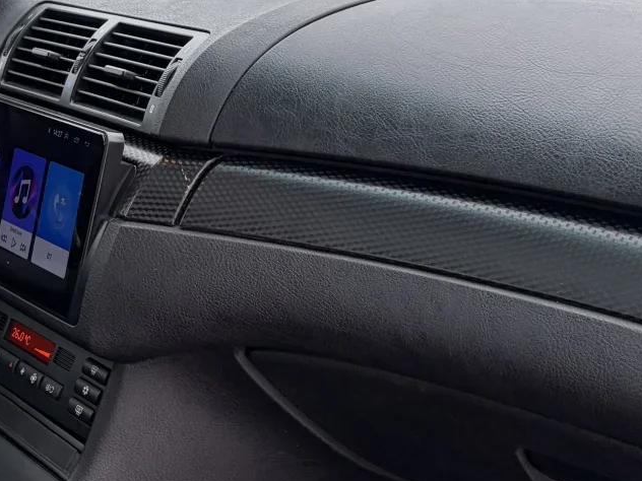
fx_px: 1465
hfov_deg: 24.1
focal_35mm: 79
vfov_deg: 18.6
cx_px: 77
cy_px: 194
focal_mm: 5.96
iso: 80
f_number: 1.6
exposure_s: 1/122
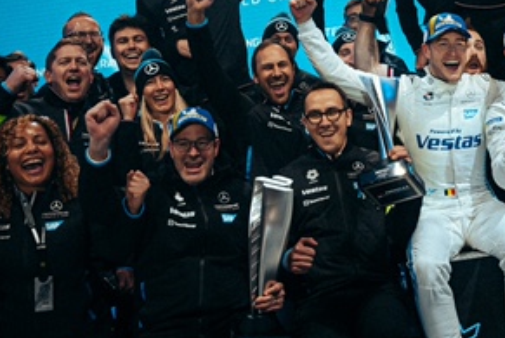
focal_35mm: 56
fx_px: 785
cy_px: 97
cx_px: 430
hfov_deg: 34.2
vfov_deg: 24.1
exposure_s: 1/640
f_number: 2.8
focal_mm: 25.4
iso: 800
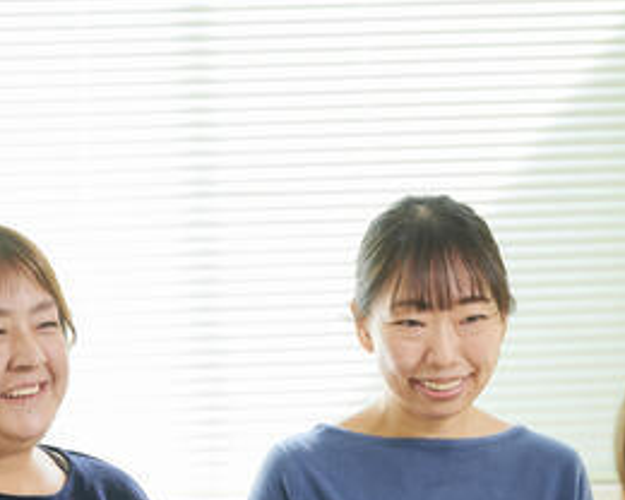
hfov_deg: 11.4
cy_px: 470
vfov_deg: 9.1
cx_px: 334
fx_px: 3126
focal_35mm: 169
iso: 500
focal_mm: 78
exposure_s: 1/250
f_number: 2.8
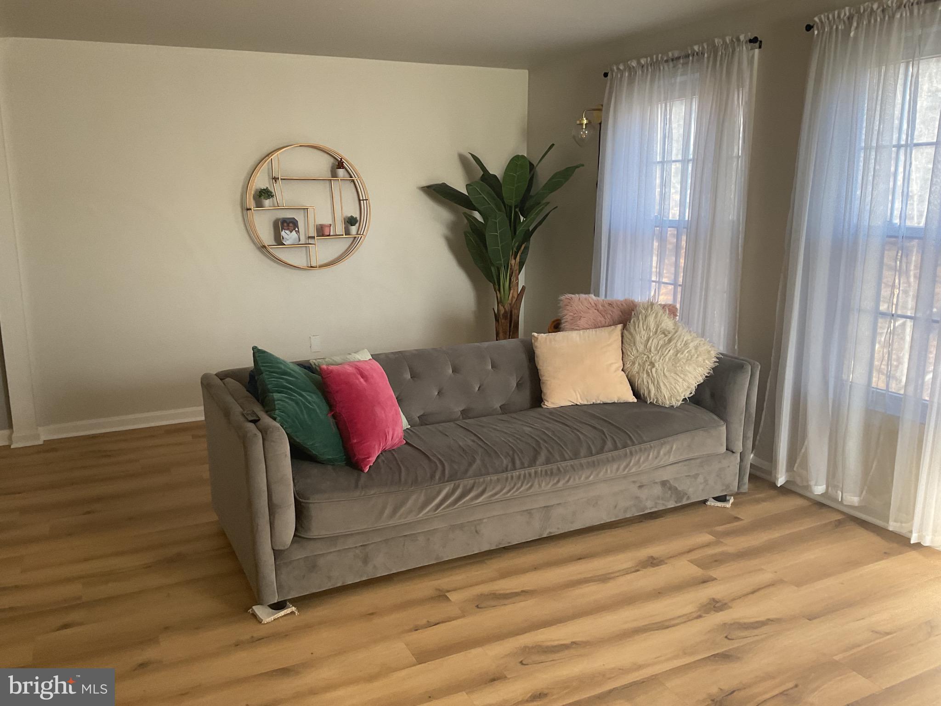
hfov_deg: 61.7
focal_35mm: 29
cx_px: 470
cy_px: 353
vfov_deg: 48.2
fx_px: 788
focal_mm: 3
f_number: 1.8
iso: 80
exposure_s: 1/60
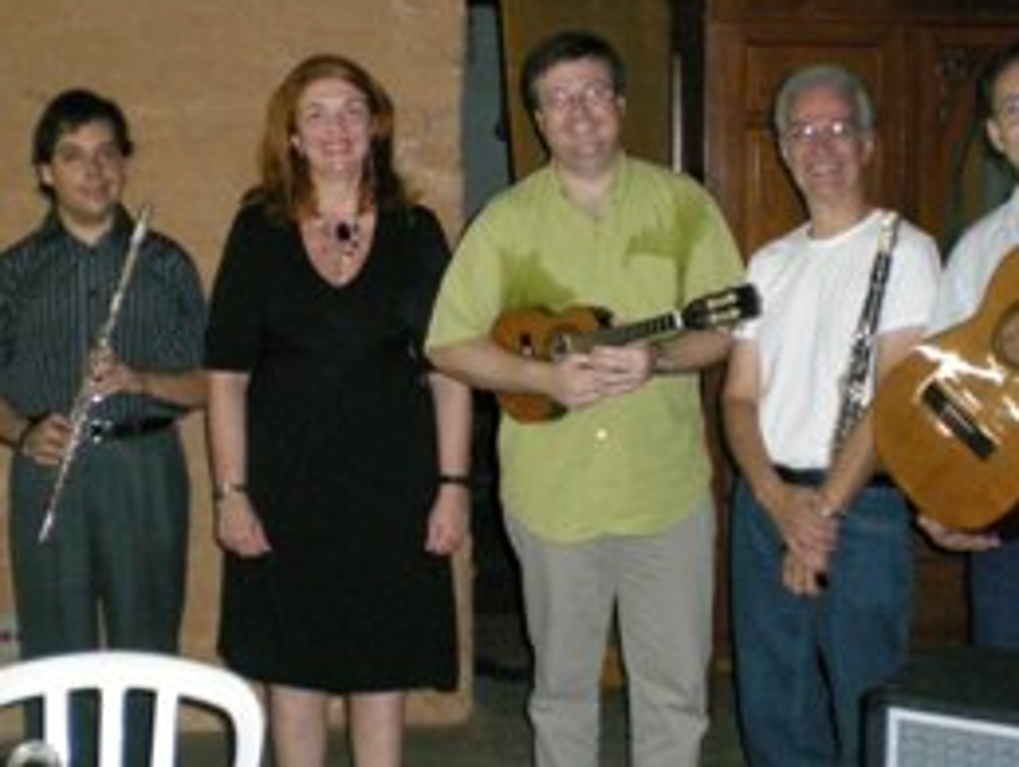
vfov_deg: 23.3
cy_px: 399
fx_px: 1857
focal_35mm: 63
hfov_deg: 30.7
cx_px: 464
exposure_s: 1/60
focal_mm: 6.3
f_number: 3.1
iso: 415
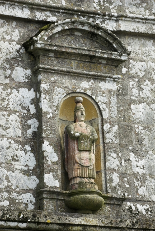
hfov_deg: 5.3
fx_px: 1689
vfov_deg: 7.8
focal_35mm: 262
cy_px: 116
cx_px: 78
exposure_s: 1/160
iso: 200
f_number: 9
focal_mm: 175
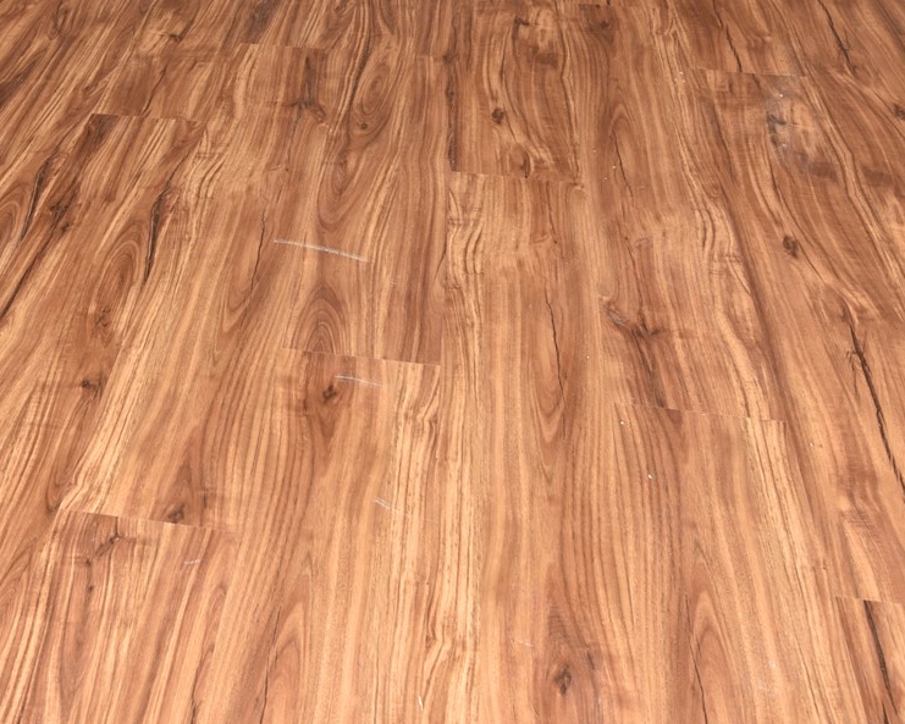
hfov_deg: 41.0
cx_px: 244
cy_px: -27
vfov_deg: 31.2
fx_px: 1179
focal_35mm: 44
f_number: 4
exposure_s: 1/60
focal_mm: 16
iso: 100
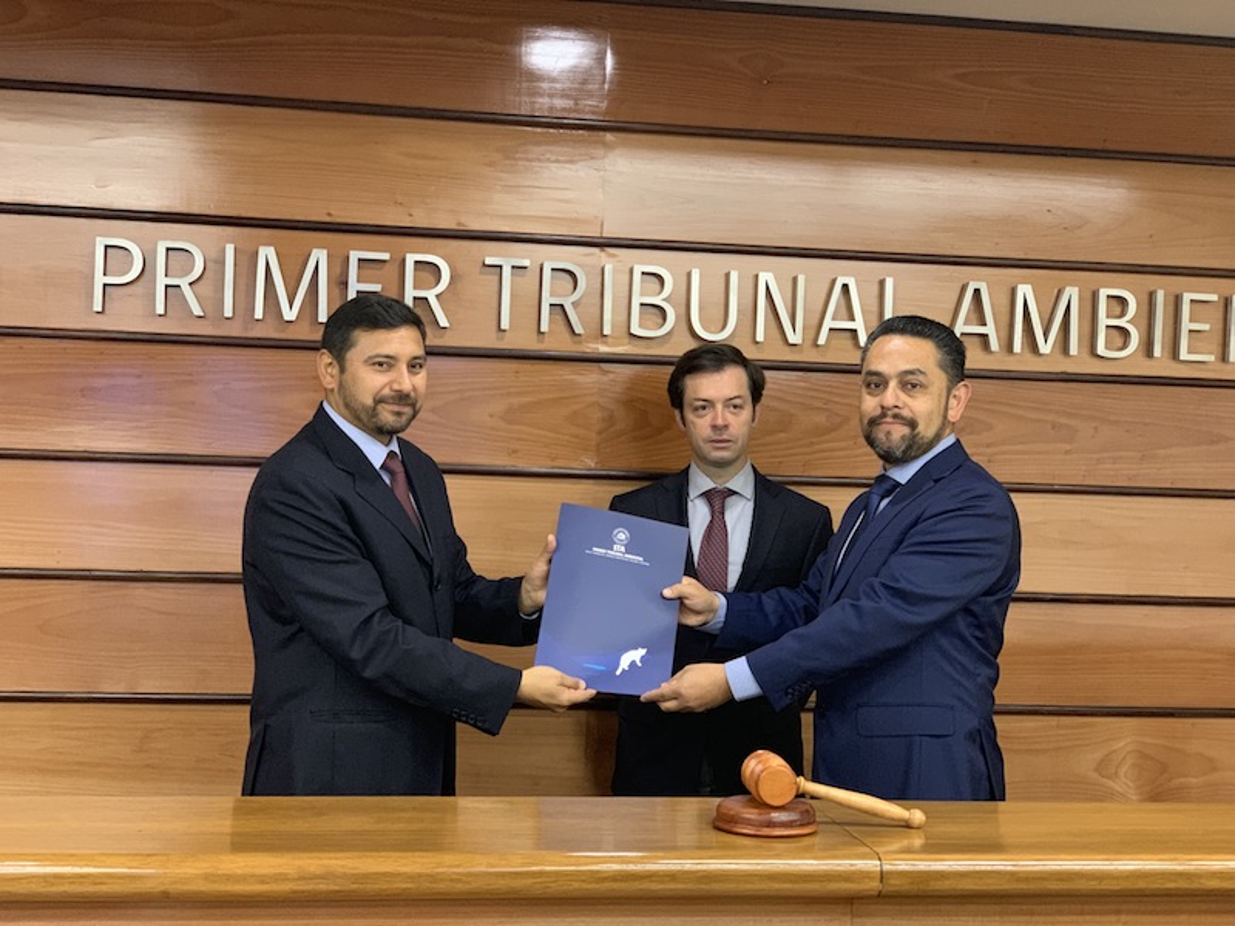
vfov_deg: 28.0
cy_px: 463
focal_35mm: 52
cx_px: 618
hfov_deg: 36.8
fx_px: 1855
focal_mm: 6
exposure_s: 1/50
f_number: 2.4
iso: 320
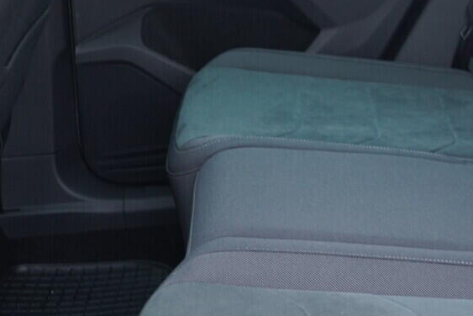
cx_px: 458
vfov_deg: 14.9
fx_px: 1209
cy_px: 103
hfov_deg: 21.5
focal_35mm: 92
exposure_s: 1/40
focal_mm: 24
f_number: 2.8
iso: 500
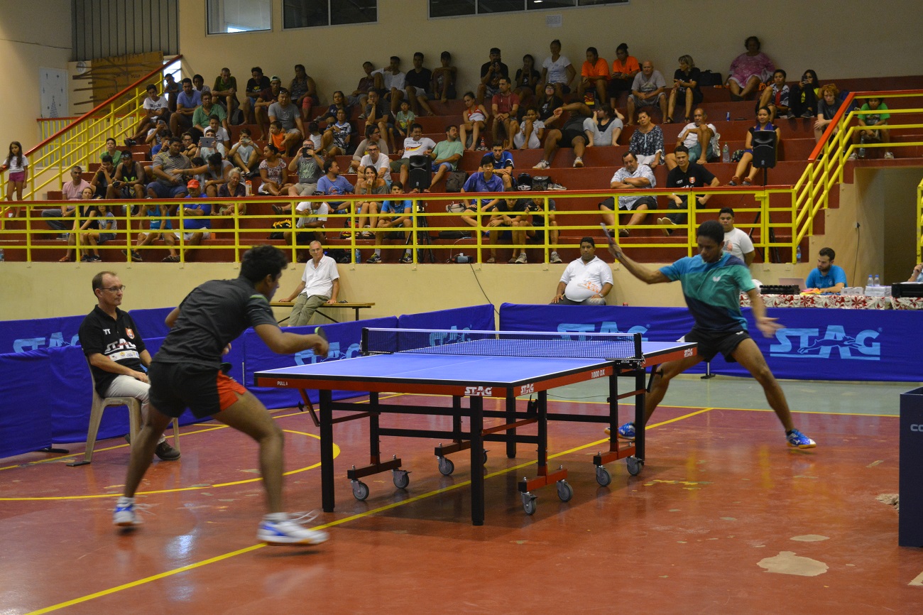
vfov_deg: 21.6
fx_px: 1615
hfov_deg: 31.9
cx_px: 462
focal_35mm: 63
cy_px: 308
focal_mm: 42
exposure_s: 1/80
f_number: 5
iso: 1600
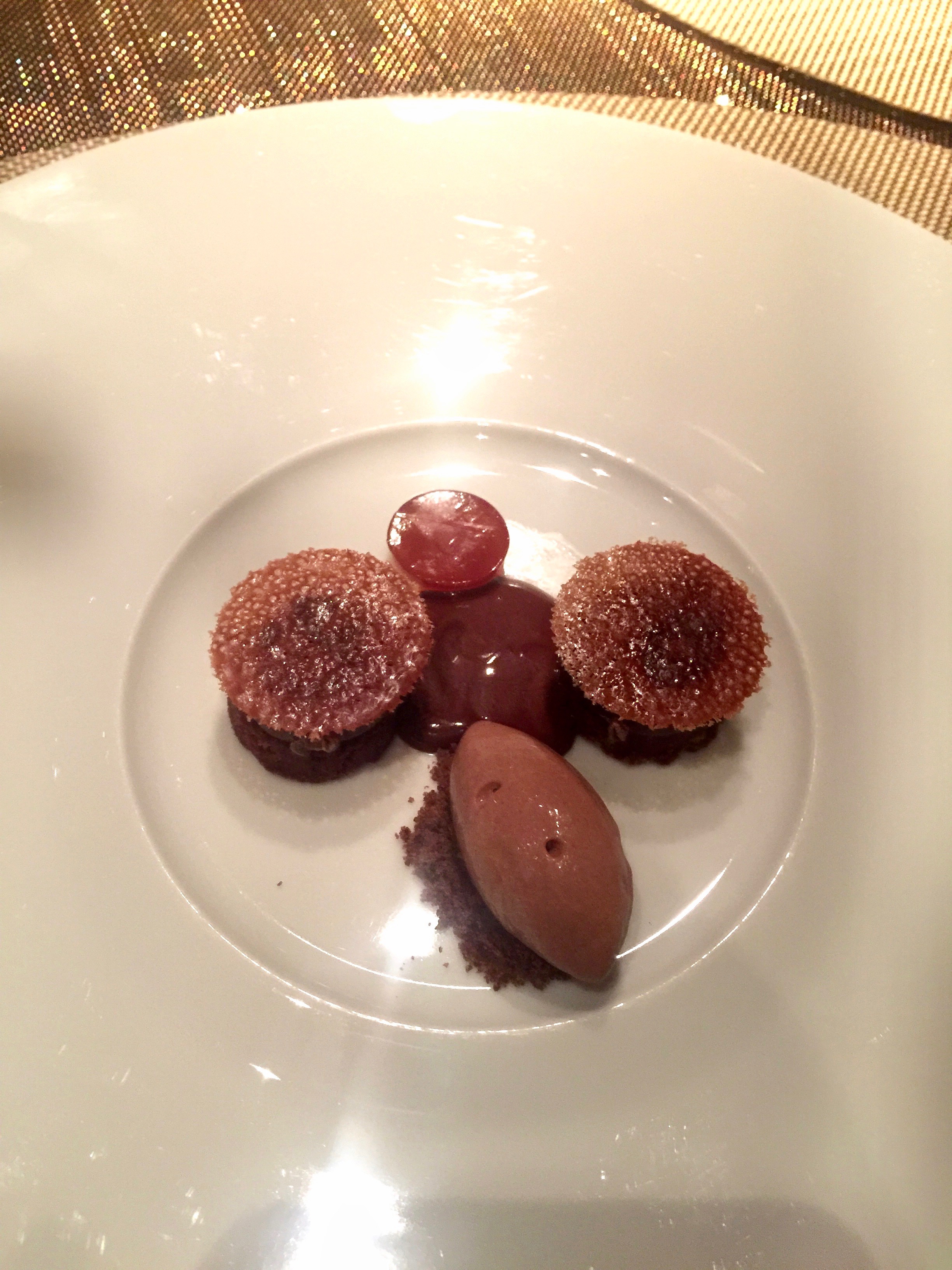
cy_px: 635
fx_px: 1063
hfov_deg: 48.2
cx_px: 476
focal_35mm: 29
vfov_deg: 61.7
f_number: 2.2
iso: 160
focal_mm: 4.15
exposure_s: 1/4
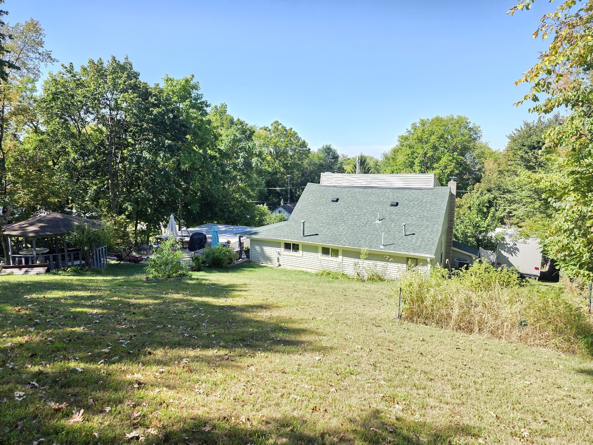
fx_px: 394
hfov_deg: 73.9
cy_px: 222
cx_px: 296
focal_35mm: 23
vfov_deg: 58.9
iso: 32
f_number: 1.7
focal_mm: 6.3
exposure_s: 1/359
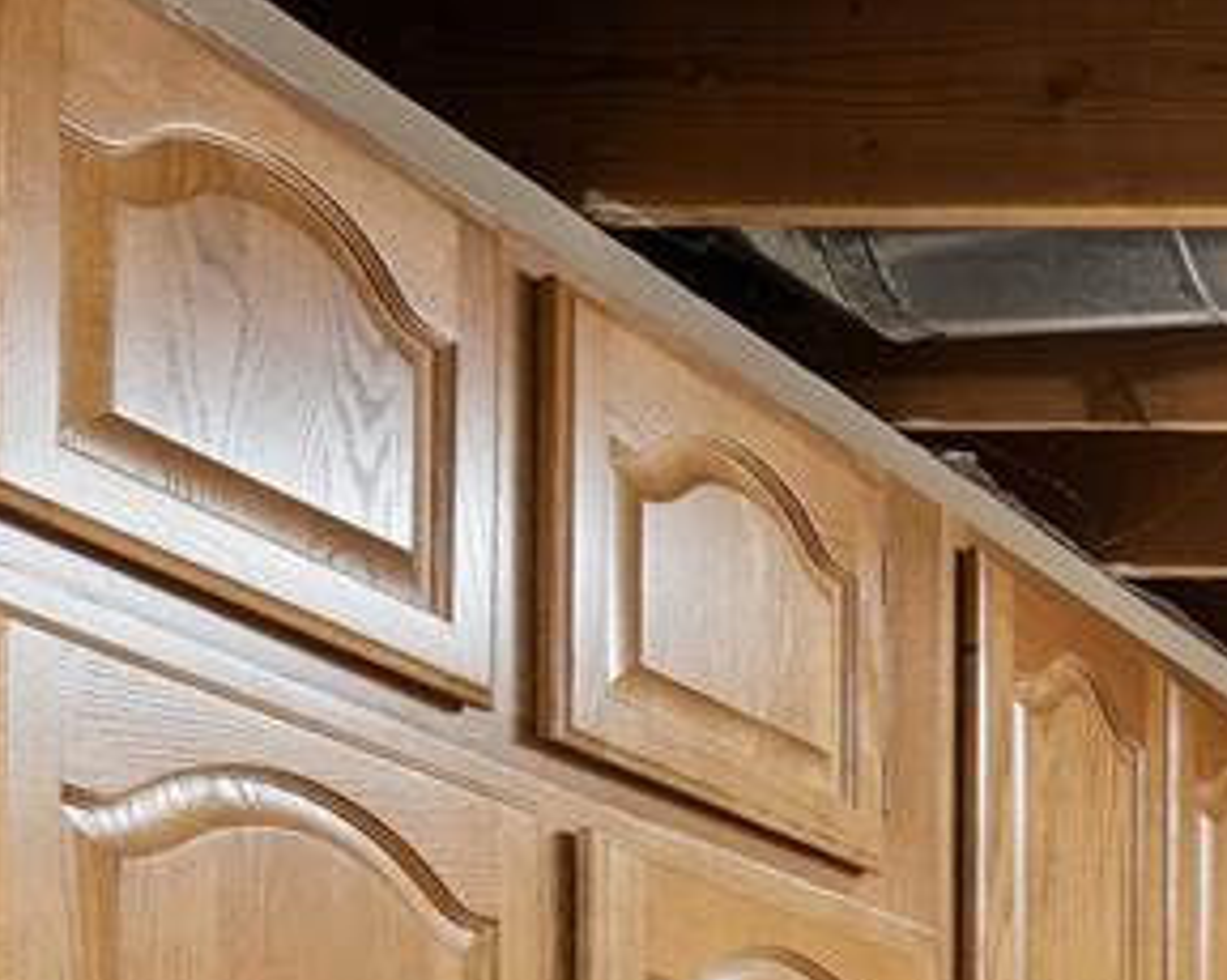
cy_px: 1502
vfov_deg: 18.8
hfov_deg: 18.2
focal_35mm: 71
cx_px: 2445
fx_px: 2577
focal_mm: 17
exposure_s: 1/50
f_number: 8
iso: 1250
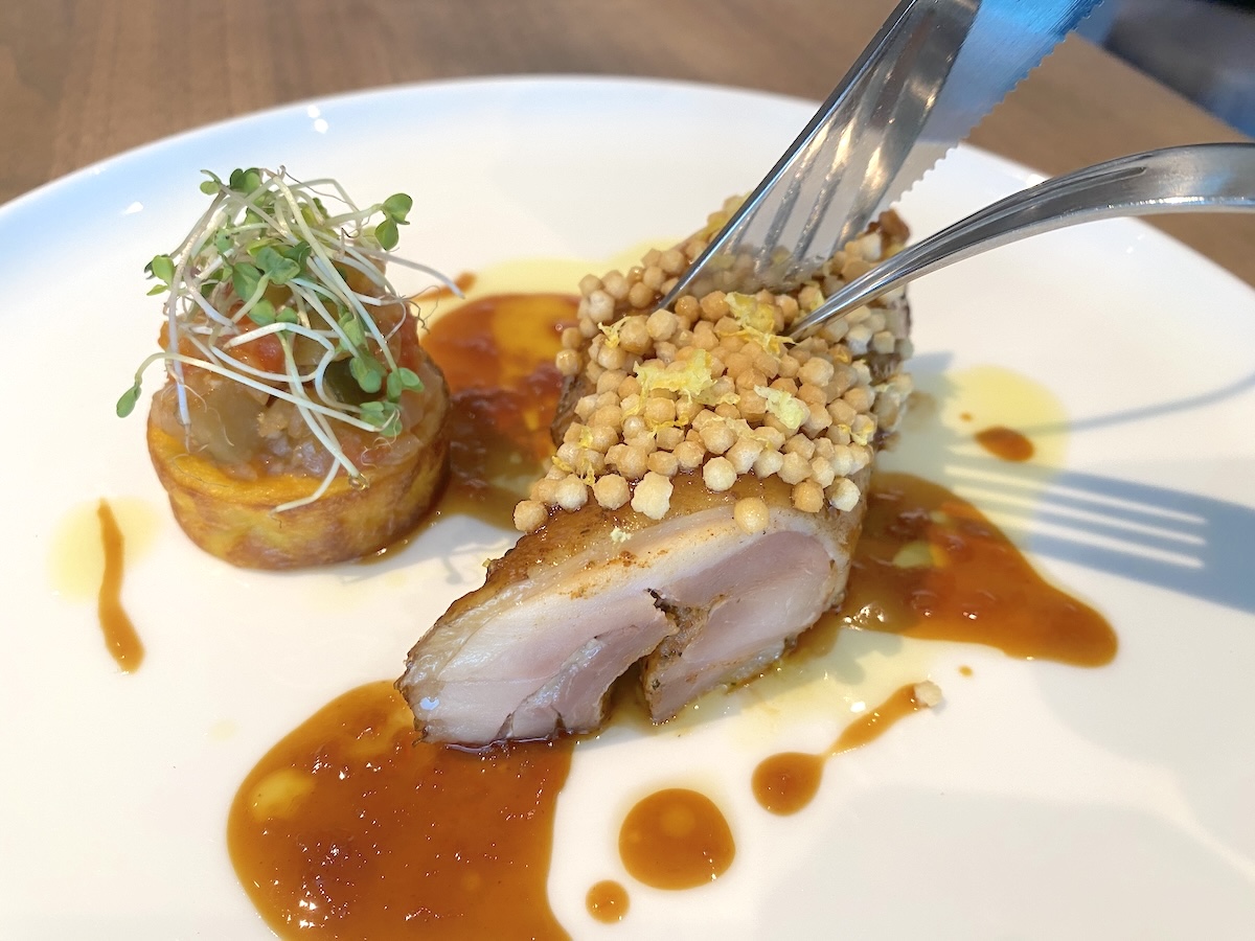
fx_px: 906
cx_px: 628
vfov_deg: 54.9
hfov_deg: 69.4
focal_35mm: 25
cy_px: 470
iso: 80
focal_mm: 4.25
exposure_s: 1/50
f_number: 1.8
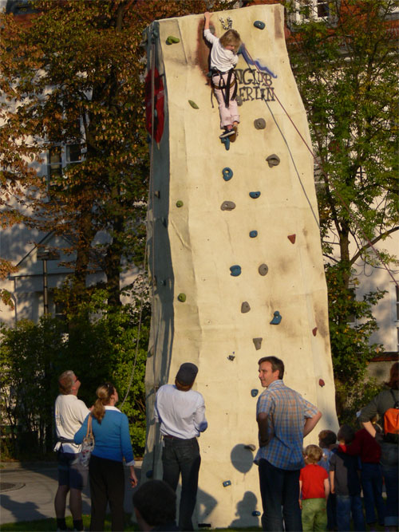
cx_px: 200
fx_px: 2229
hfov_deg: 10.2
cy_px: 266
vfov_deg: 13.6
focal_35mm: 145
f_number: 5
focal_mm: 24.1
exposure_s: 1/800
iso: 100
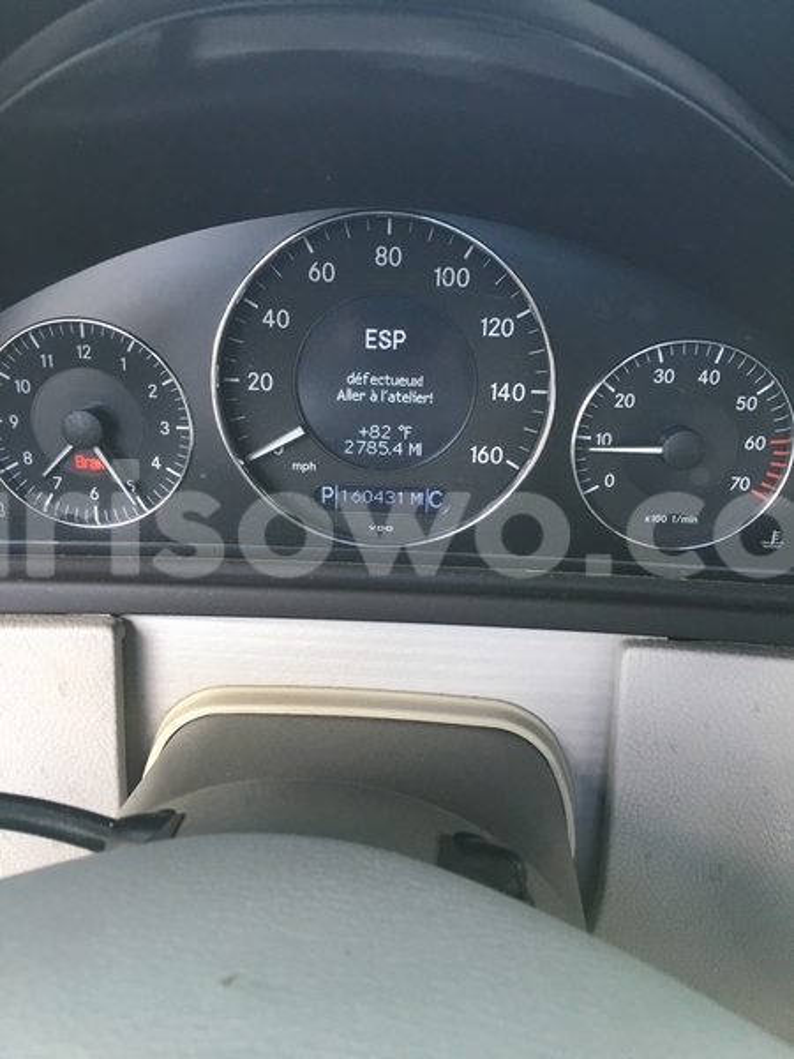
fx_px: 887
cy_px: 530
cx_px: 397
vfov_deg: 61.7
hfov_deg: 48.2
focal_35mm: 29
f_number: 2.2
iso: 100
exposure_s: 1/33
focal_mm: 4.15
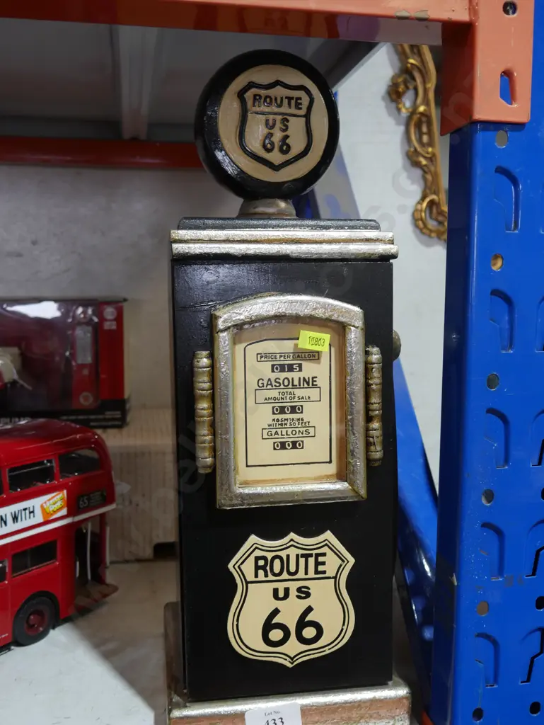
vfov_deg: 53.9
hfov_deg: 41.8
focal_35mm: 34
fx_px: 712
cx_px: 272
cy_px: 362
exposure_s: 1/60
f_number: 4
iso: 400
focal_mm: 17
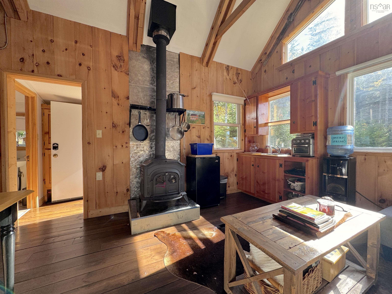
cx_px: 196
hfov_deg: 102.1
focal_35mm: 14
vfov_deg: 85.7
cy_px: 147
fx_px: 159
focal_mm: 2.22
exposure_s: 1/99
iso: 100
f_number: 2.2
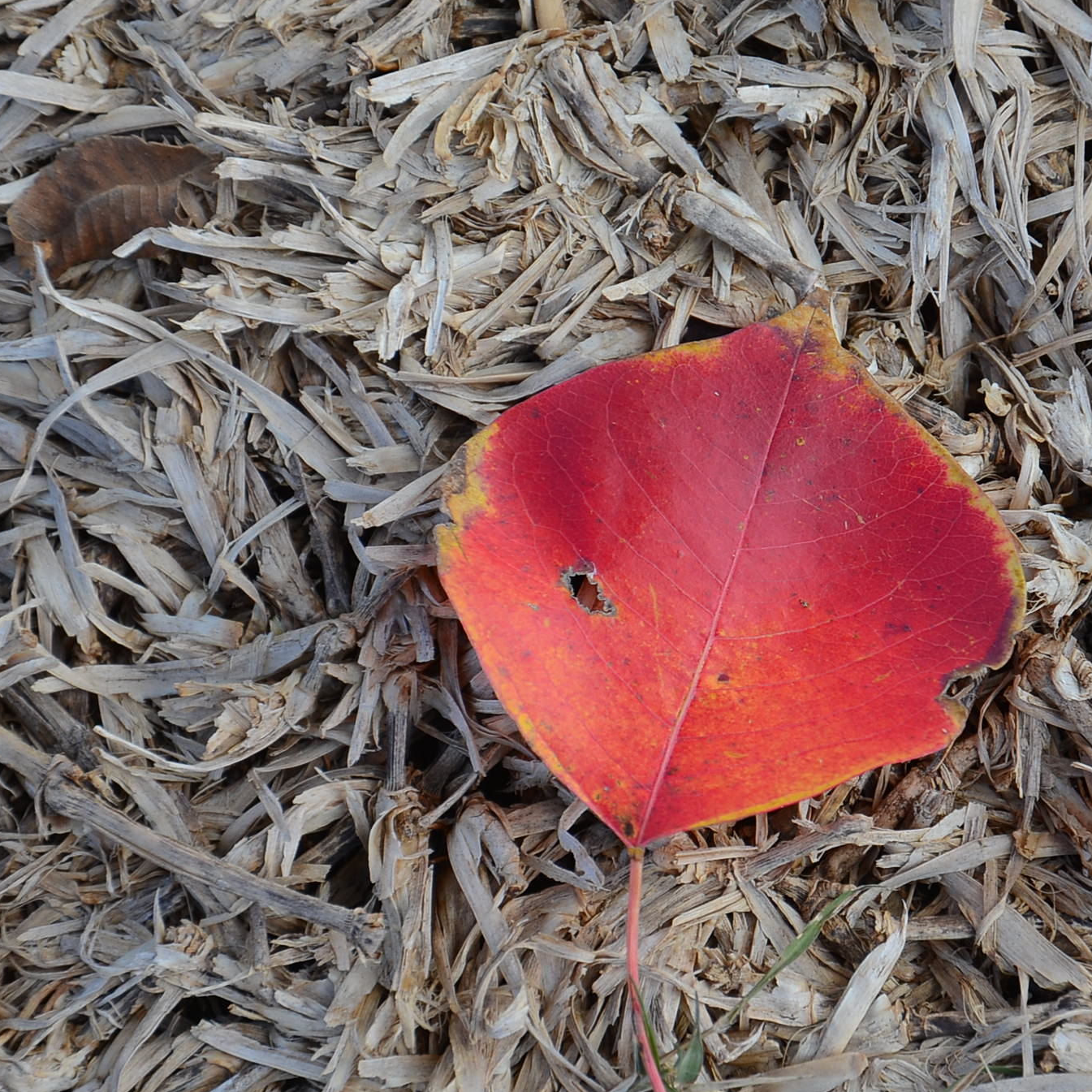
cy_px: 550
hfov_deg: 7.1
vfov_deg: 7.2
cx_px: 788
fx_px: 8736
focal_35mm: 245
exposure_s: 1/200
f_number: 7.1
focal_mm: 105
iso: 160
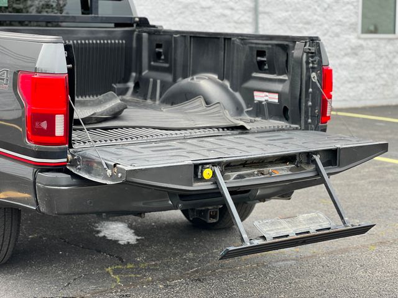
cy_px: 149
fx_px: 885
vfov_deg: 19.1
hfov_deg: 25.3
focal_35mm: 77
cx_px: 199
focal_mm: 9
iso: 32
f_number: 2.8
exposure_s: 1/121
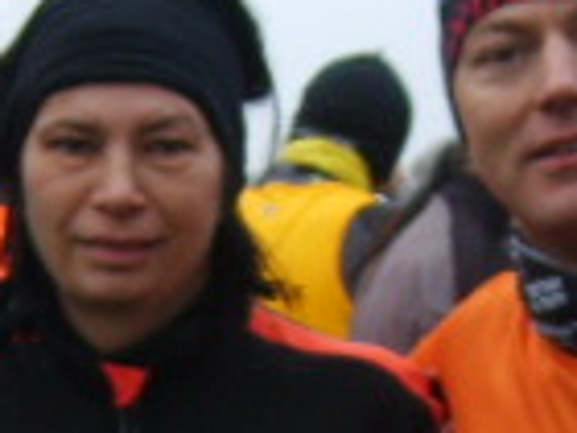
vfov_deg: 9.1
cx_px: 144
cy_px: 540
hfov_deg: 12.3
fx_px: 2667
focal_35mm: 160
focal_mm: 5.8
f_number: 2.8
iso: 123
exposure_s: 1/30
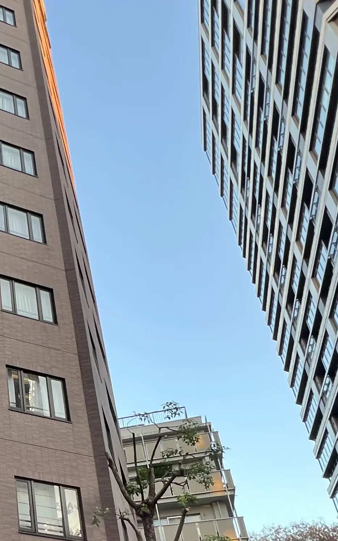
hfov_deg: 28.3
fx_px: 545
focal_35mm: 37
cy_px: 417
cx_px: -103
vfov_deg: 50.2
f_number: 1.8
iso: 125
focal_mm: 1.57
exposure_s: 1/100
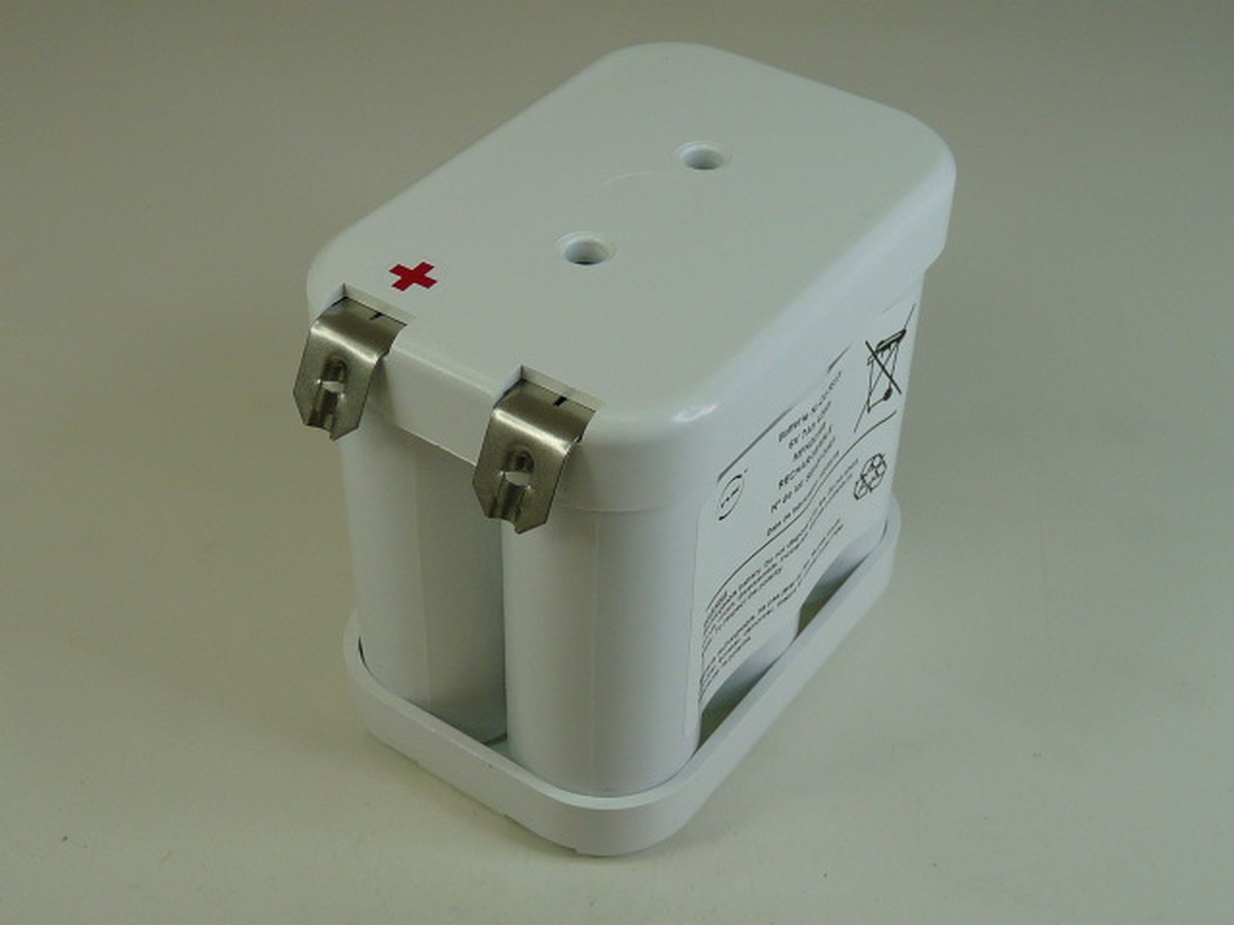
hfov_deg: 37.5
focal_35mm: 51
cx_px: 617
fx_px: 1818
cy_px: 462
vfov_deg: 28.6
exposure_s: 1/100
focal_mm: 5.1
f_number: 2.8
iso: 100
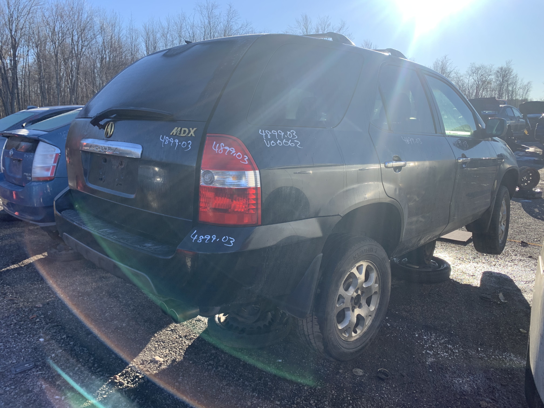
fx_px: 409
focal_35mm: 26
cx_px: 272
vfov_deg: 53.1
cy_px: 204
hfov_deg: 67.3
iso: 25
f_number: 1.8
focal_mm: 4.25
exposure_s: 1/808
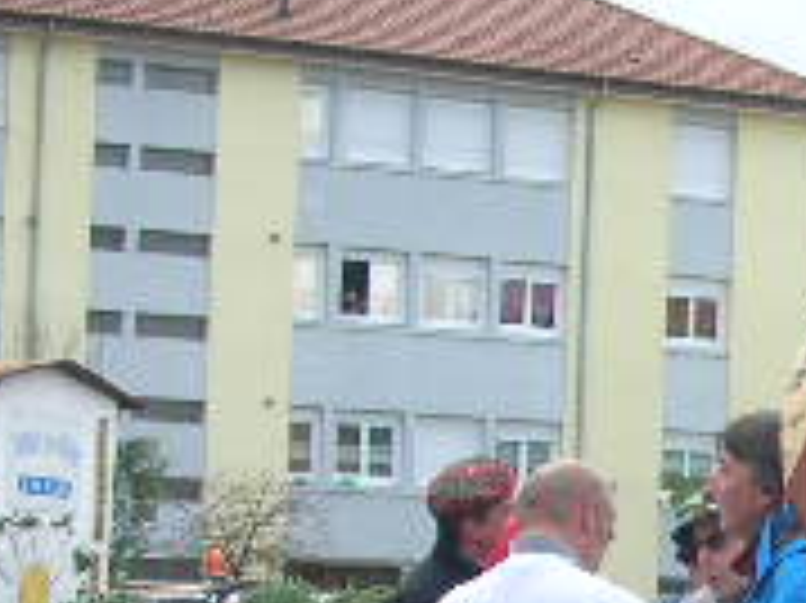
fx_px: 2909
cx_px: 1085
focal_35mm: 125
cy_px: 828
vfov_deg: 11.5
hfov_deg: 15.0
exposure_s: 1/233
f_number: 2.8
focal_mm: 5.8
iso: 50
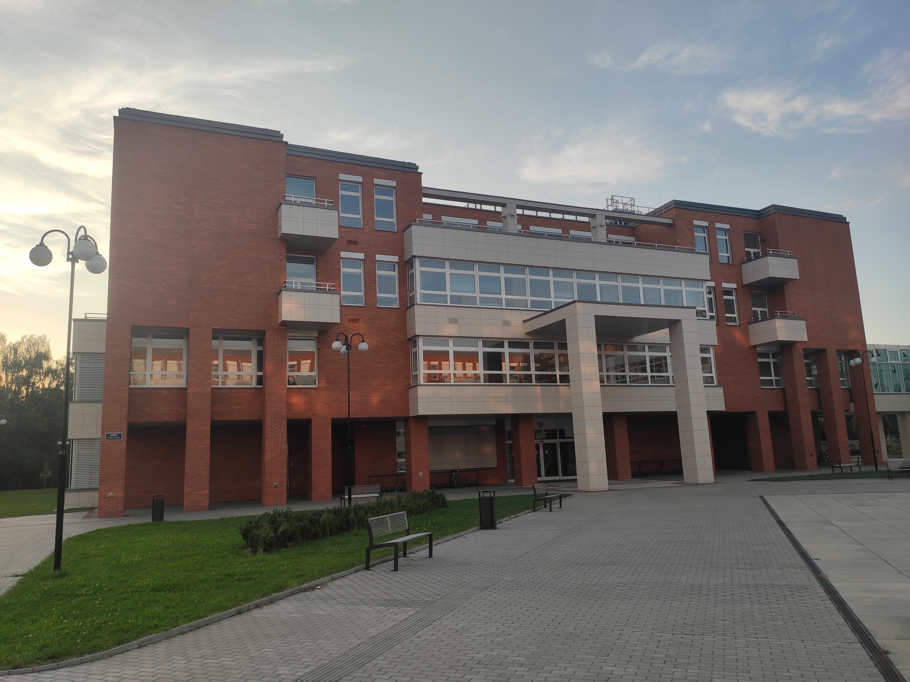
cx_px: 455
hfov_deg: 67.3
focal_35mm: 26
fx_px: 683
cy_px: 341
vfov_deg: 53.1
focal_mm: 4.77
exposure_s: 1/1203
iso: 112
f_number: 1.75
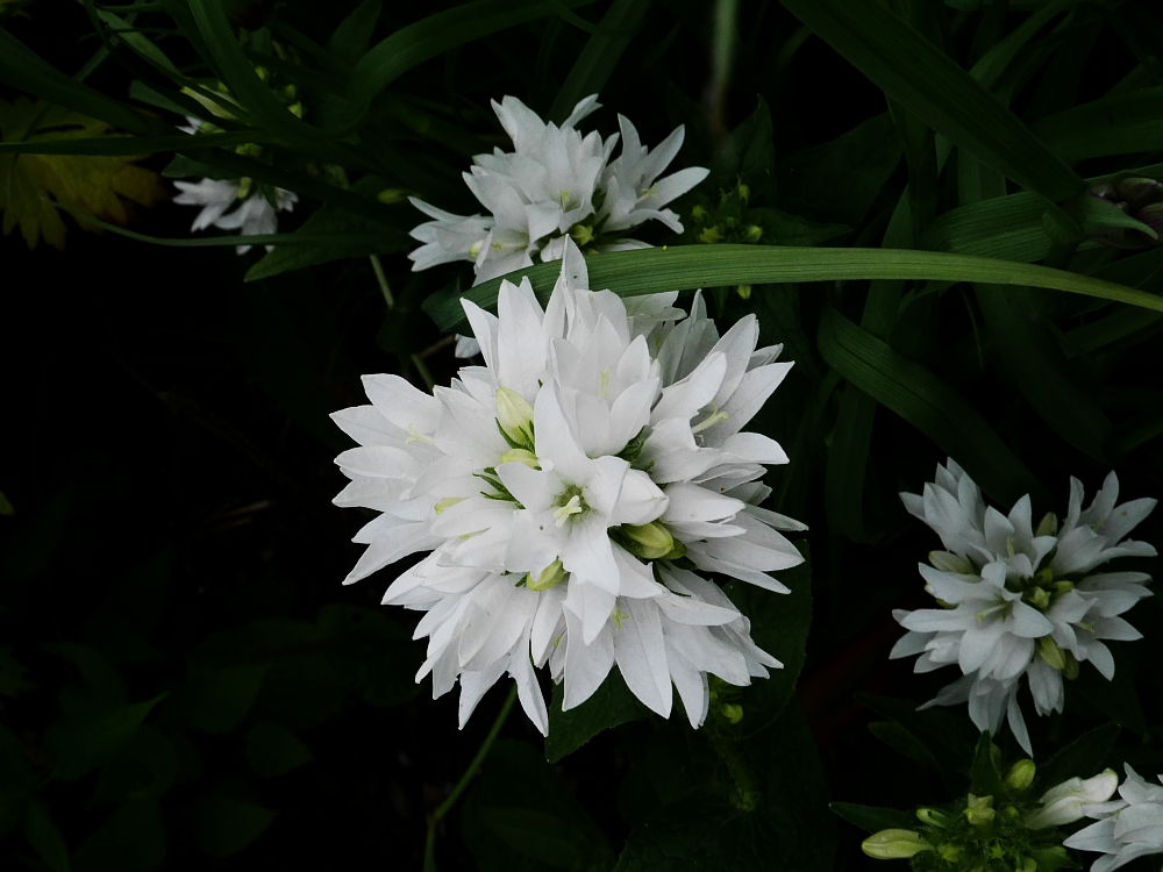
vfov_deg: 30.3
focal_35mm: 48
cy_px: 436
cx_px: 582
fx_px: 1613
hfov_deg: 39.7
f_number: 22
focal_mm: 24
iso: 1600
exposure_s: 1/125
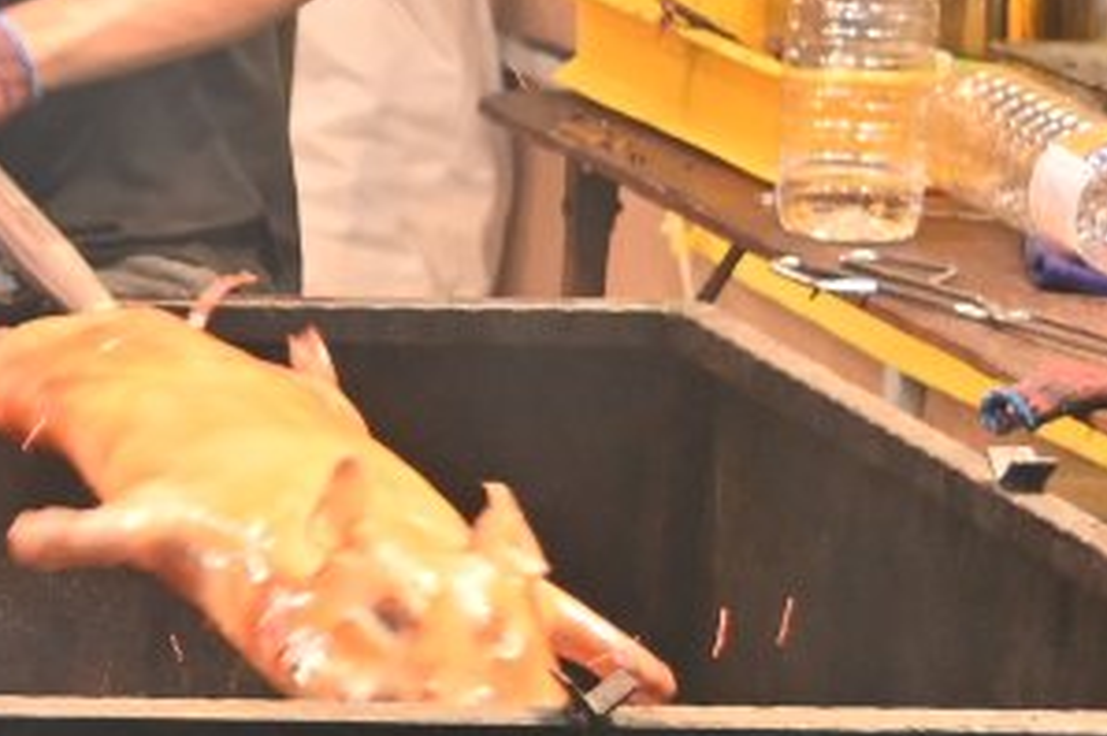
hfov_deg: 9.0
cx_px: -1657
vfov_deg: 6.7
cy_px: 292
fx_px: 6266
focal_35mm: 204
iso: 1400
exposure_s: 1/40
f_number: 4
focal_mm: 38
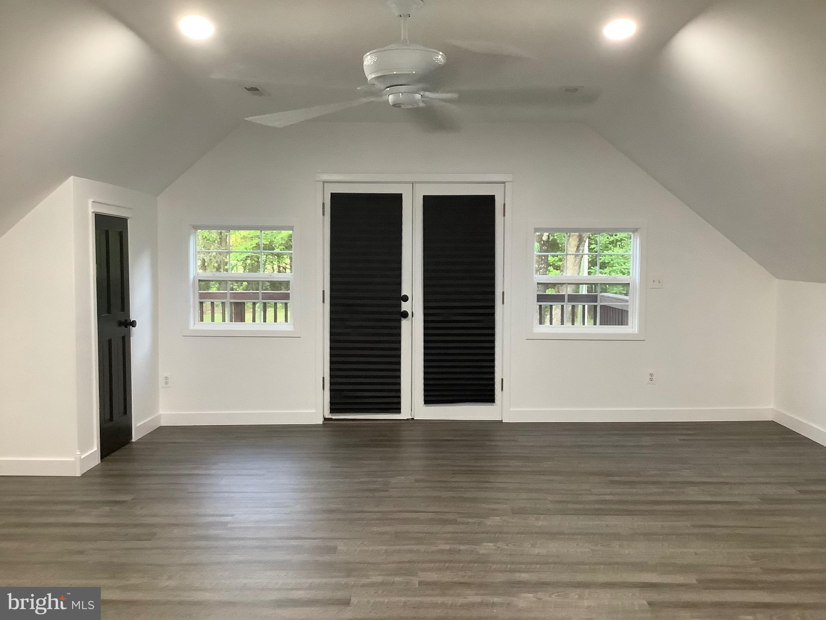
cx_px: 413
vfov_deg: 45.4
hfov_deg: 58.4
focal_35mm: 31
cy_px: 310
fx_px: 740
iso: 250
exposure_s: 1/40
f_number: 2.4
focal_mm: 3.3
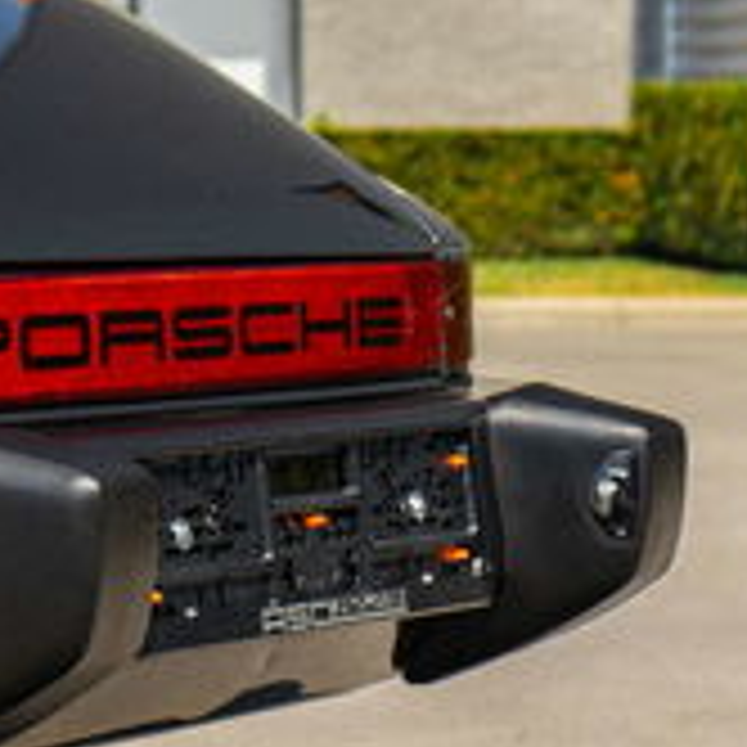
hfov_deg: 8.6
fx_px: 4907
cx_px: -270
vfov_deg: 8.7
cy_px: 284
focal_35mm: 201
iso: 50
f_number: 4.5
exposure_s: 1/125
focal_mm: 51
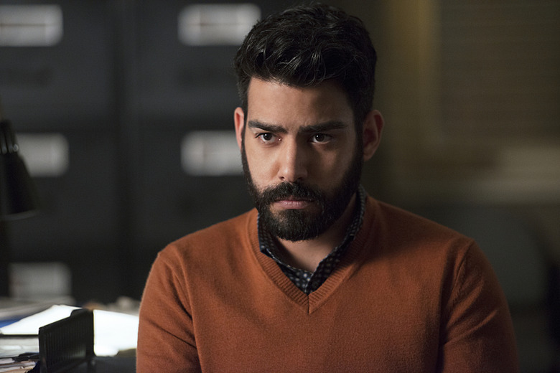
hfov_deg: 10.3
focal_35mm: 200
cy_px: 186
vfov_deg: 6.9
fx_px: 3111
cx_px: 280
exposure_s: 1/80
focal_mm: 200
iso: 3200
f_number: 2.8
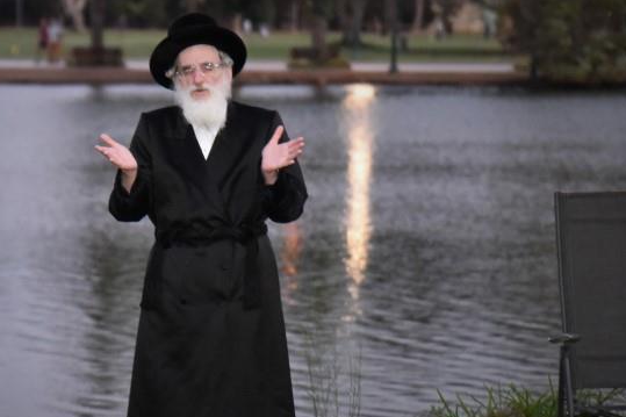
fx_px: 3963
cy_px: 208
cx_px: 186
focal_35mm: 228
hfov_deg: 9.0
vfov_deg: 6.0
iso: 2500
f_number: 4
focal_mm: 120
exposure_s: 1/125
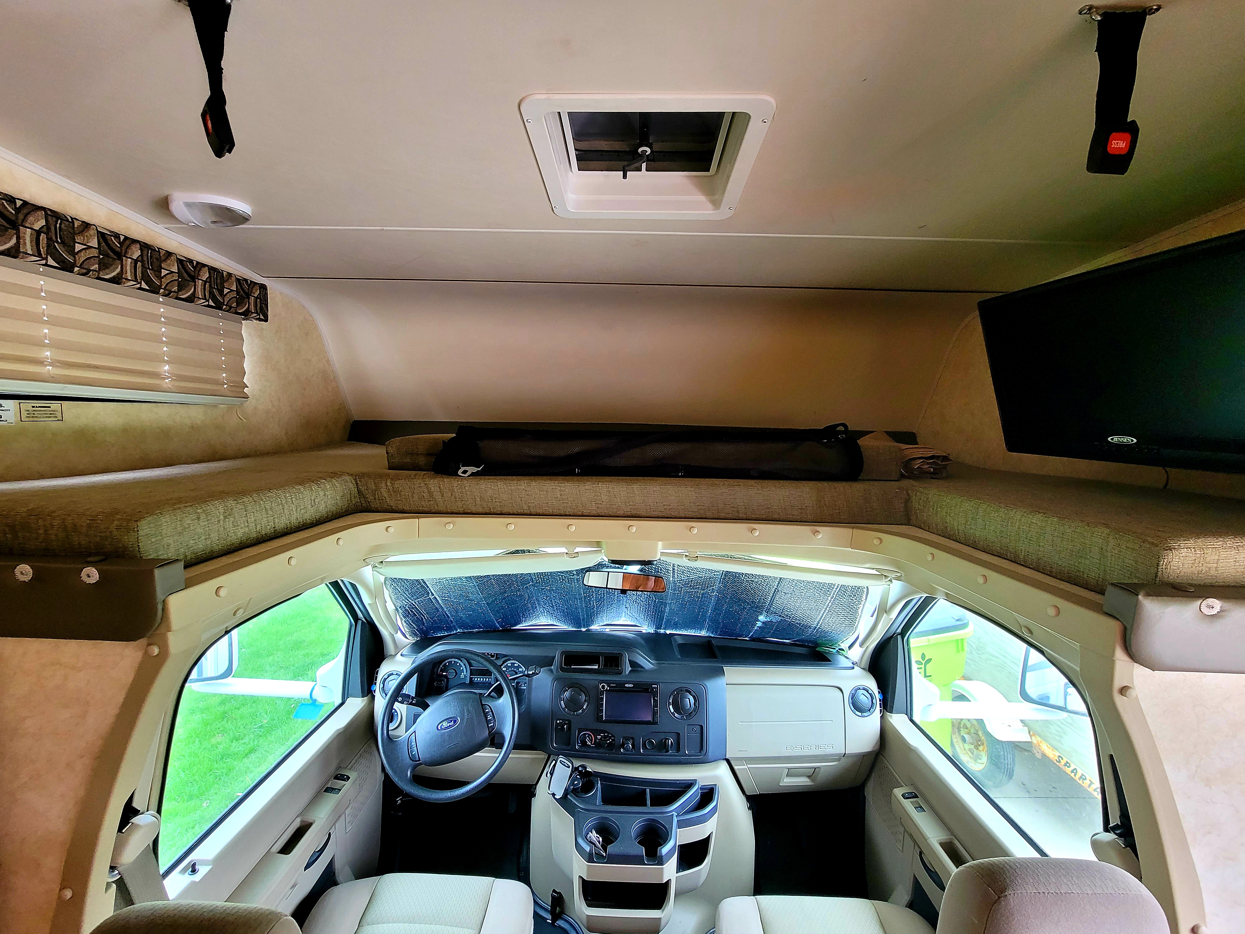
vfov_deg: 89.9
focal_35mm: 13
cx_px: 622
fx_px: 468
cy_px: 467
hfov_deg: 106.2
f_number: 2.2
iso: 200
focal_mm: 2.2
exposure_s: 1/60.2
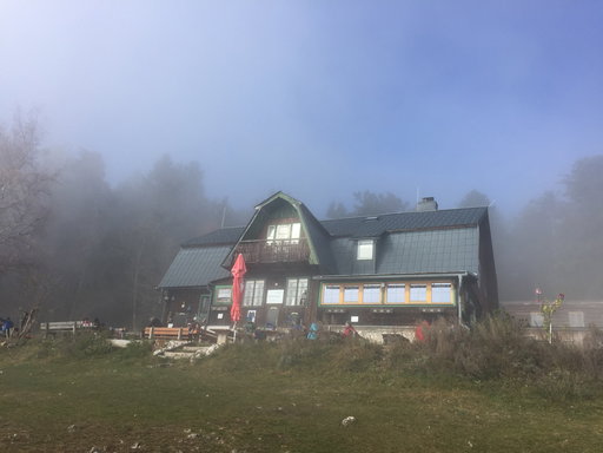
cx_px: 302
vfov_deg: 48.2
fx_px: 505
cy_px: 226
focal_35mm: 29
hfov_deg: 61.7
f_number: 2.2
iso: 32
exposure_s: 1/1522
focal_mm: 4.15
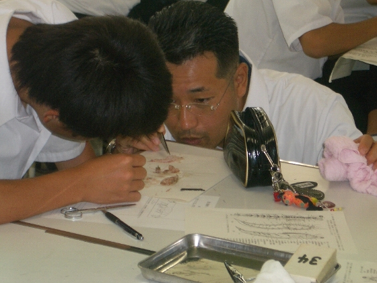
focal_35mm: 120
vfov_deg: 12.3
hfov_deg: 16.4
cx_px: 180
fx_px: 1307
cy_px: 122
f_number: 4.8
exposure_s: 1/60
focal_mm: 17.4
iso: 100
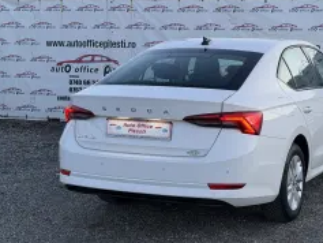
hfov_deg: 26.4
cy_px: 122
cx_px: 226
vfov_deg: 20.2
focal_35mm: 73
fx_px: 682
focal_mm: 6.76
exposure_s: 1/71
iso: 100
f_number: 1.78
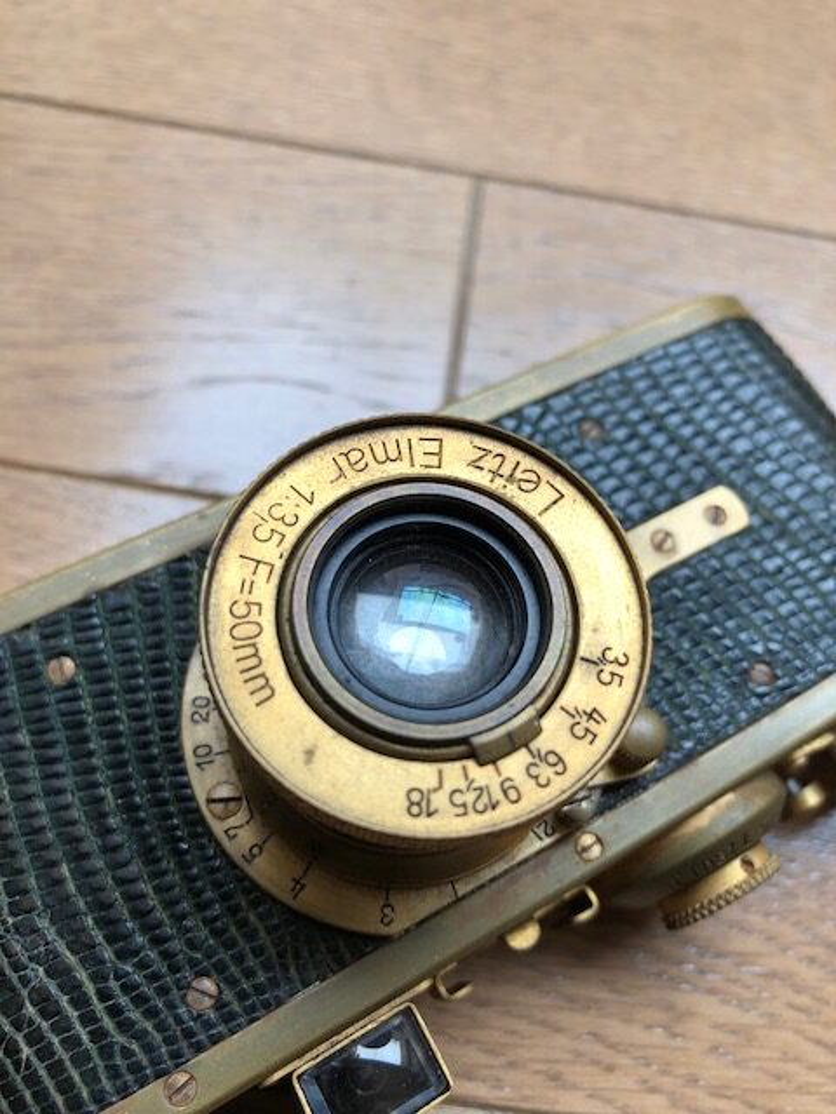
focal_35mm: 28
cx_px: 418
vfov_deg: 63.4
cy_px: 557
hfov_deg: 49.7
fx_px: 902
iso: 32
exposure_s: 1/120
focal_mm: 4
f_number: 1.8
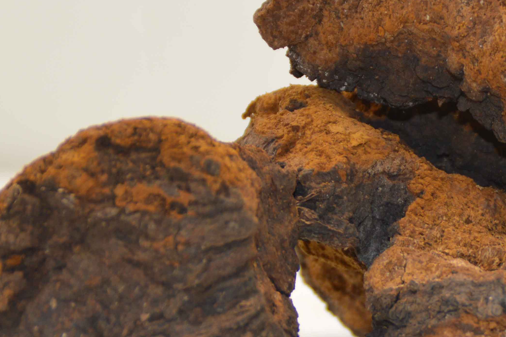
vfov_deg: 8.3
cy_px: 130
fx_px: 2319
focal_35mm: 165
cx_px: 447
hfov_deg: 12.4
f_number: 4.5
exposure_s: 1/125
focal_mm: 38
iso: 200
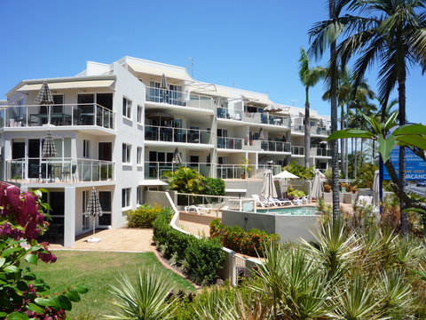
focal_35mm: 31
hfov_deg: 58.4
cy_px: 160
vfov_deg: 45.4
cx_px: 213
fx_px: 381
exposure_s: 1/400
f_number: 5
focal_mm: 5.3
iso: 100
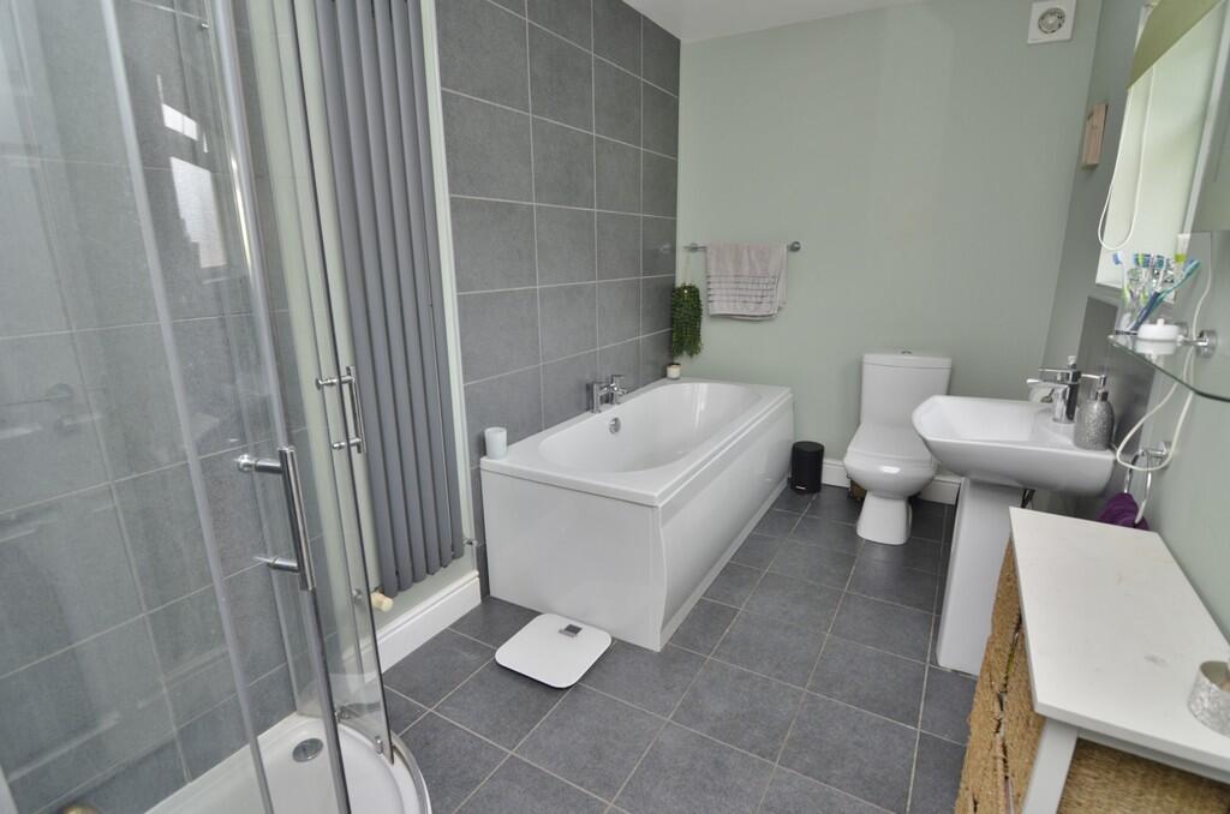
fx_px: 563
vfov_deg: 71.8
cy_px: 407
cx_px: 615
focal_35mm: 16
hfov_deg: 95.1
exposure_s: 1/60
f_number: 5.6
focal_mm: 11
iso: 400
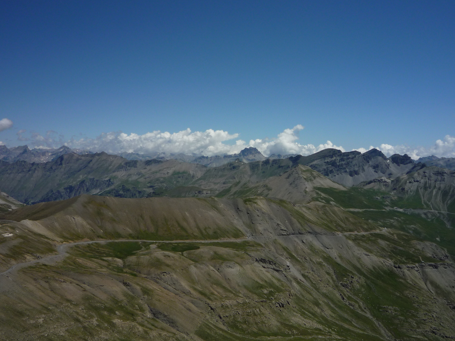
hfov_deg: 50.0
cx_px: 263
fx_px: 486
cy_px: 167
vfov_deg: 38.7
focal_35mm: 37
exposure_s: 1/1000
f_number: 5.6
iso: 100
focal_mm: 5.2
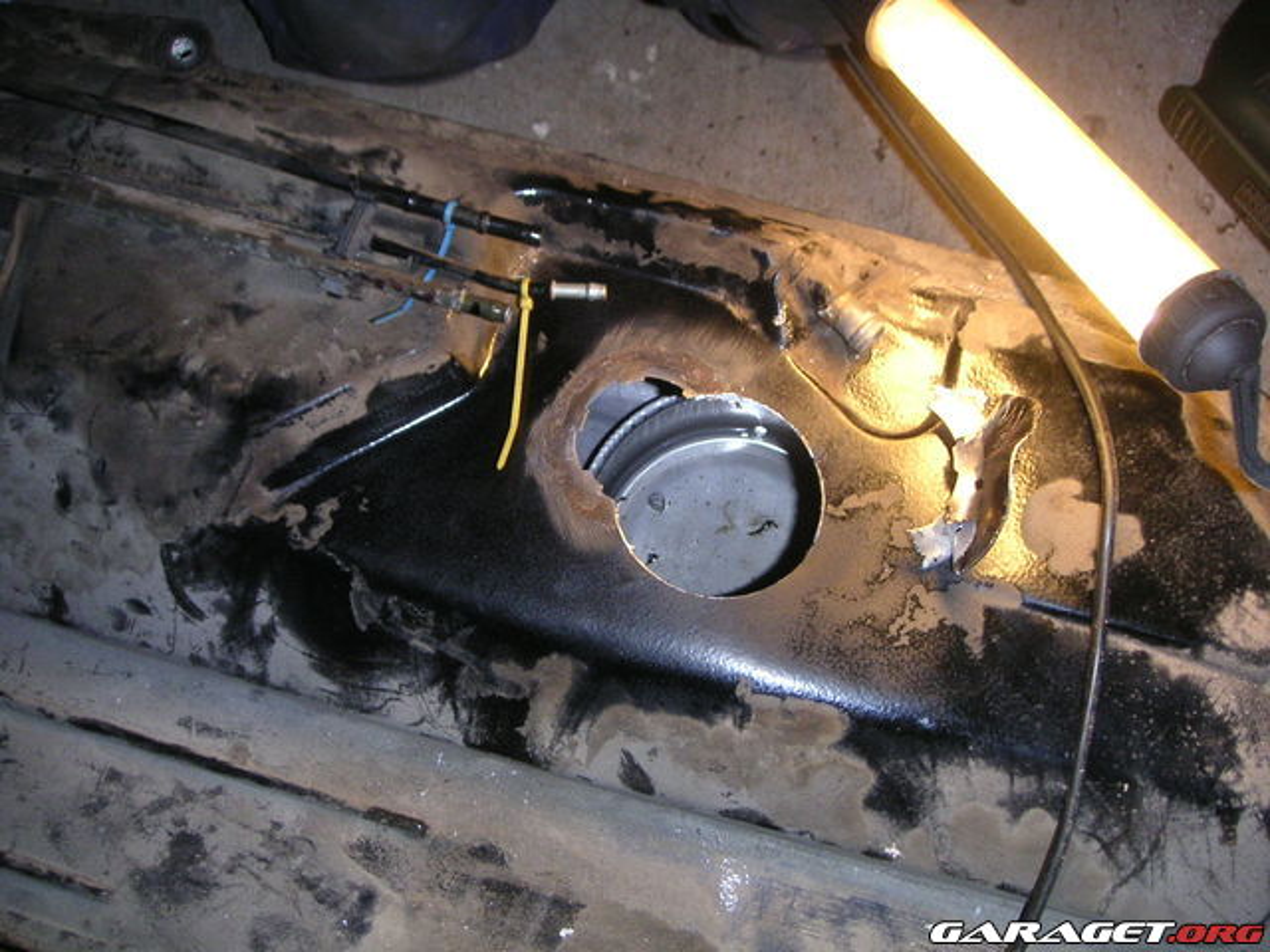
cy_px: 476
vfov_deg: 37.7
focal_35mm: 38
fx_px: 1394
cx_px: 635
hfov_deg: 49.0
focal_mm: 6
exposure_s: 1/45
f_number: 2.8
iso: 160
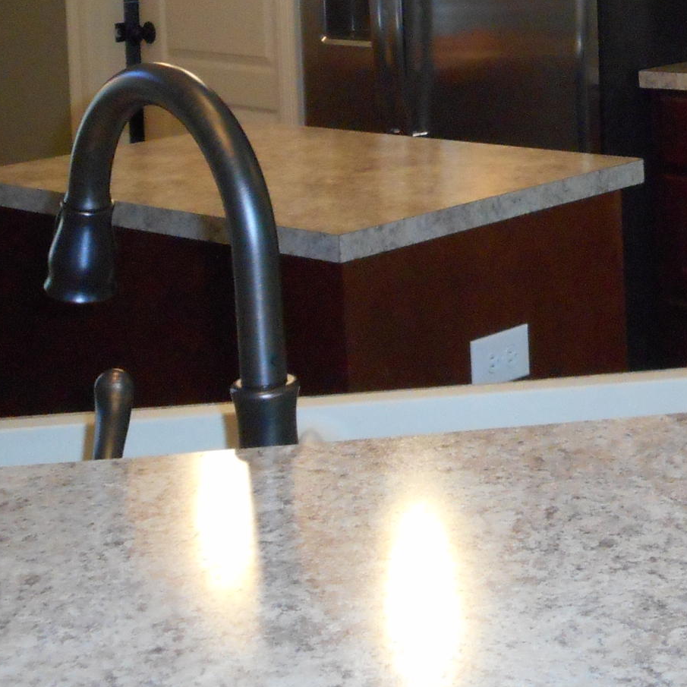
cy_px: -84
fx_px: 1909
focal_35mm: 85
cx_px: 656
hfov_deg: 19.9
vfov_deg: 19.5
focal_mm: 5.2
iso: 400
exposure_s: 1/25
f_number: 4
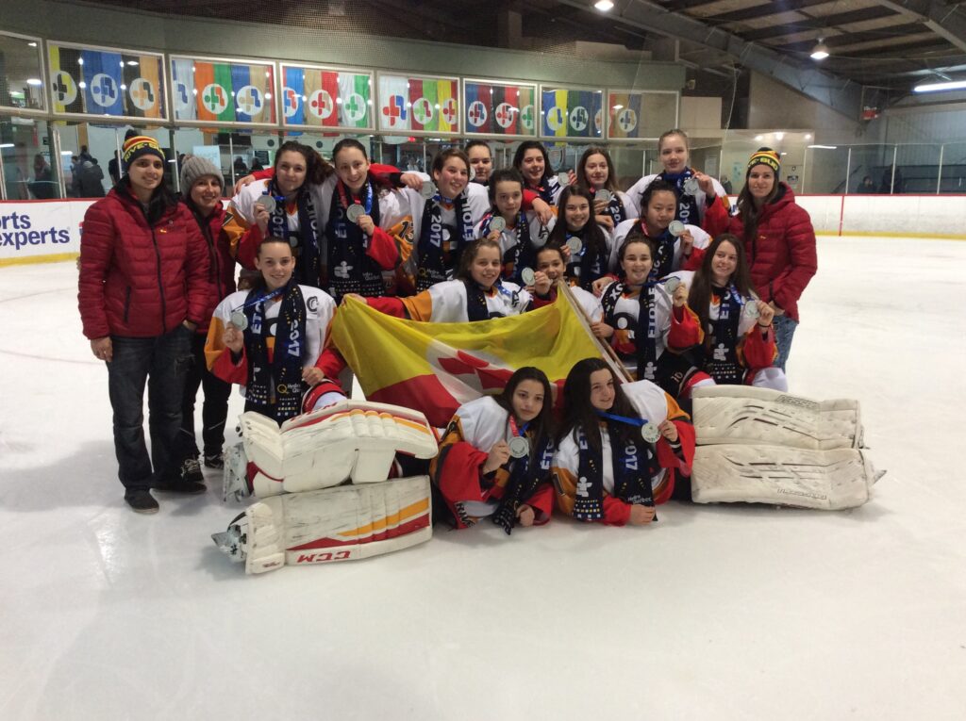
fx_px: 892
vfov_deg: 44.1
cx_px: 483
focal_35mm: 32
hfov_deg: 56.9
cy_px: 360
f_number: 2.4
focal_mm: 3.3
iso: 100
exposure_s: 1/24
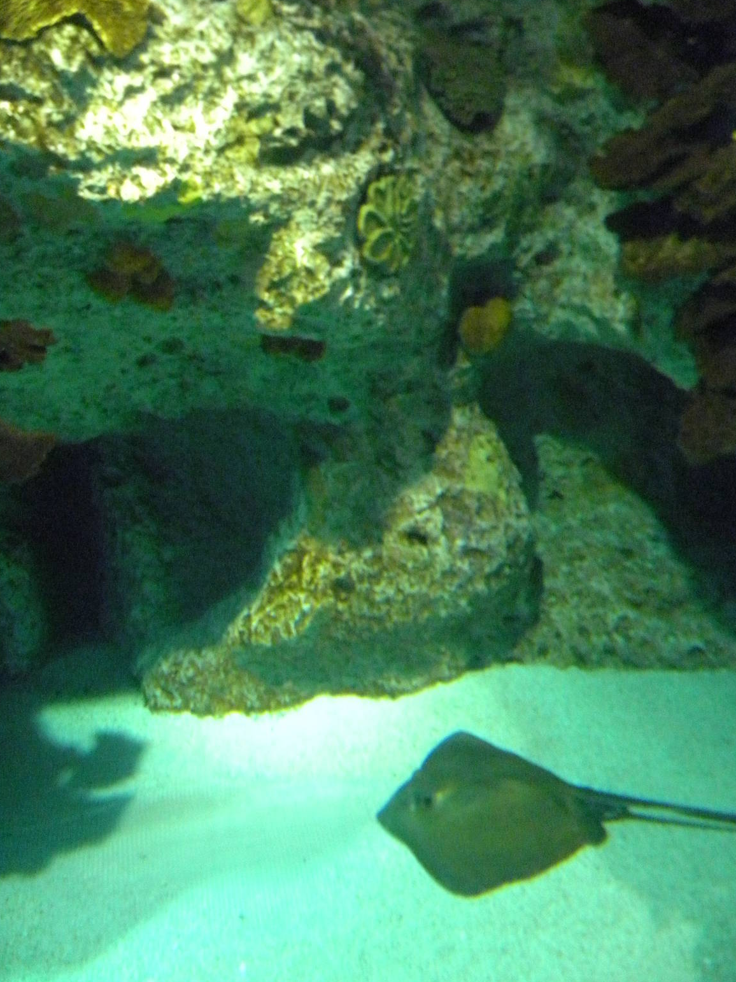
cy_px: 501
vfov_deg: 65.3
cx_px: 368
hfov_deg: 51.4
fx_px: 765
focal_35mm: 27
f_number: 2.8
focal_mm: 4.6
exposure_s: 1/7.3
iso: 800
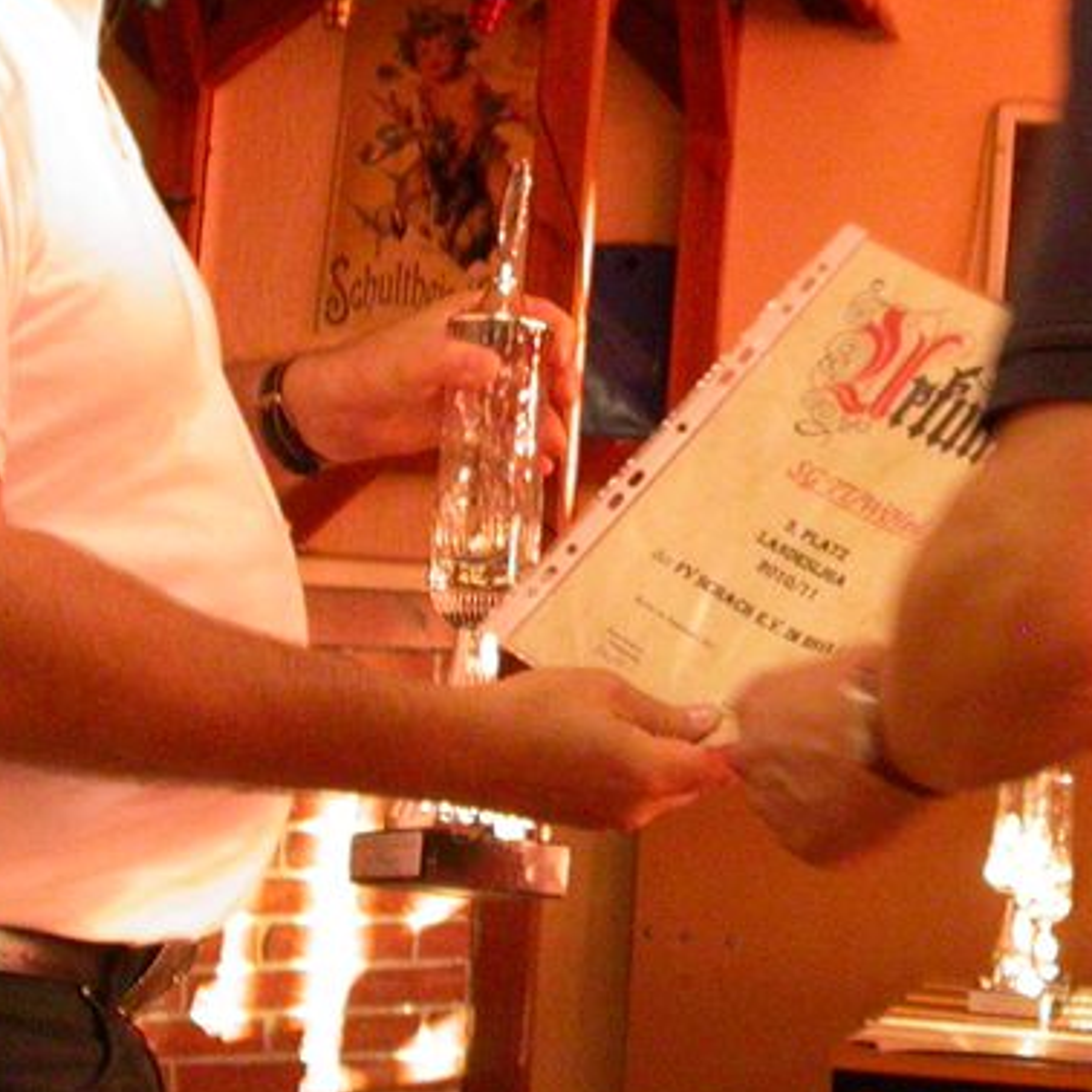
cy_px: 251
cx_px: 976
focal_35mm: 91
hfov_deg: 18.8
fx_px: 3248
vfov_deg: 18.9
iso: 400
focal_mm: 7.85
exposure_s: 1/53
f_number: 3.3
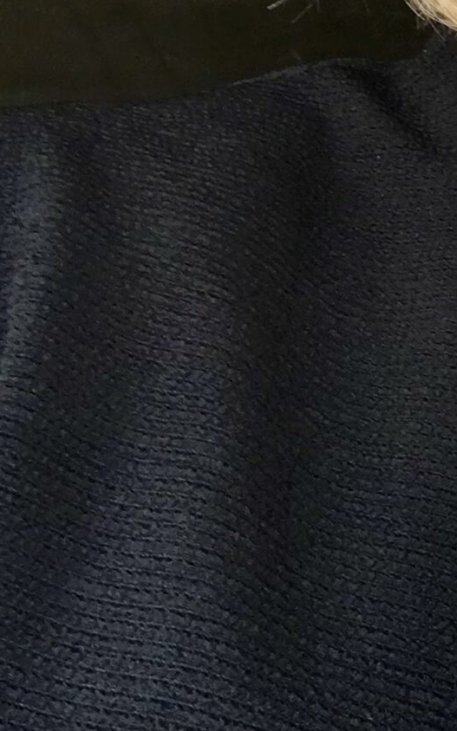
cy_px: 210
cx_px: 816
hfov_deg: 11.8
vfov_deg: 20.1
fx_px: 2054
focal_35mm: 103
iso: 32
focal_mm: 2.87
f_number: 2.2
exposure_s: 1/60
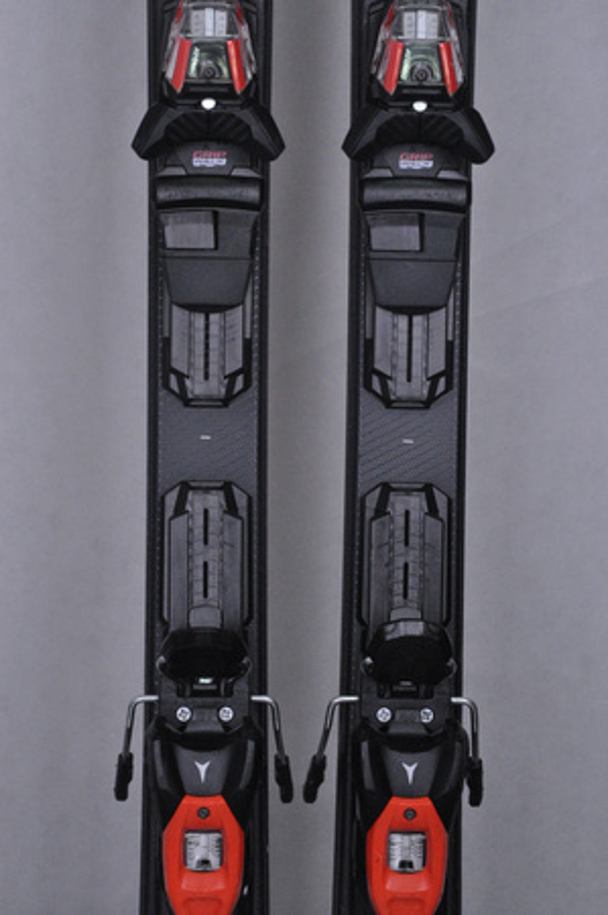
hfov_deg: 13.0
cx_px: 304
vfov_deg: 19.5
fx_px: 2666
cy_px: 458
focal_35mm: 105
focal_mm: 70
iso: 3200
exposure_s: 1/125
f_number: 9.5
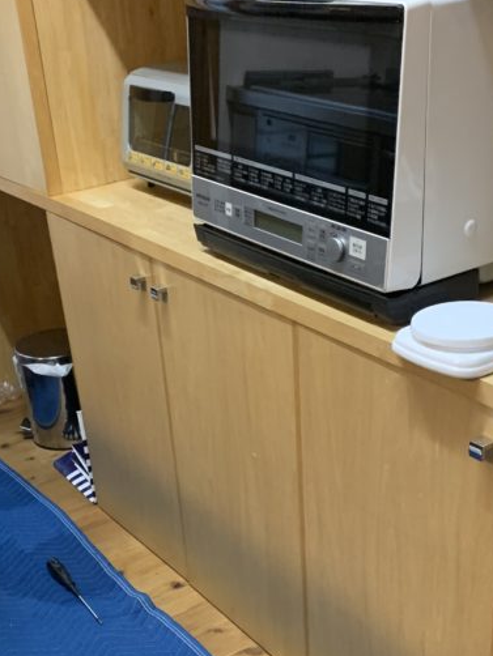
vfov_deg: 34.6
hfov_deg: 27.5
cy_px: 555
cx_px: 218
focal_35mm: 53
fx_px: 1006
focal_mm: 4.25
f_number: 1.8
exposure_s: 1/40
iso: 320
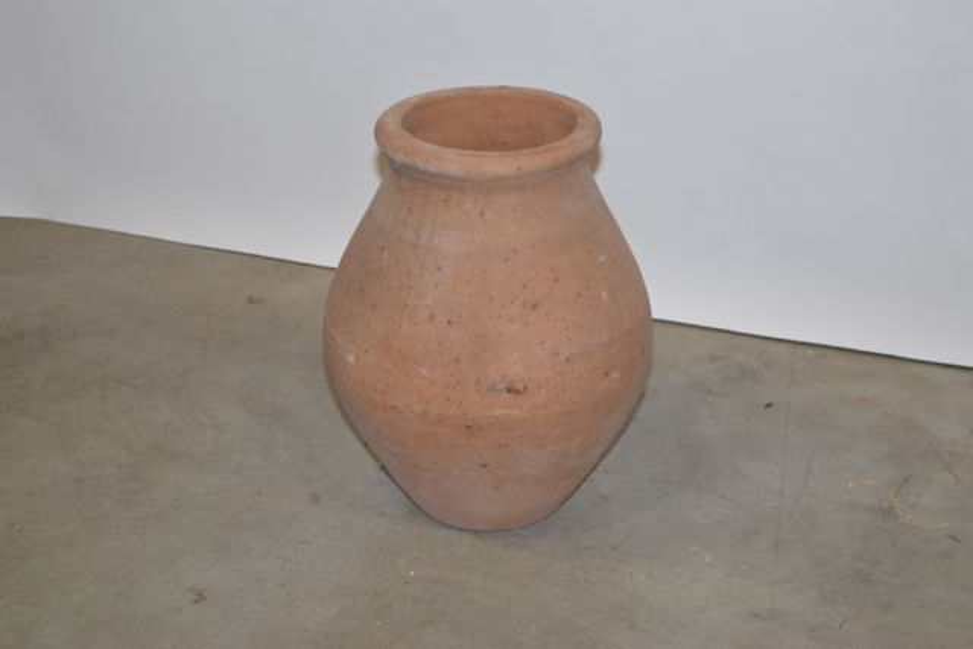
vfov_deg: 16.6
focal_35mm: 82
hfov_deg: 24.6
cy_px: 324
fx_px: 2230
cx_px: 486
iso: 800
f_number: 5.6
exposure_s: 1/125
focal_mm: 55
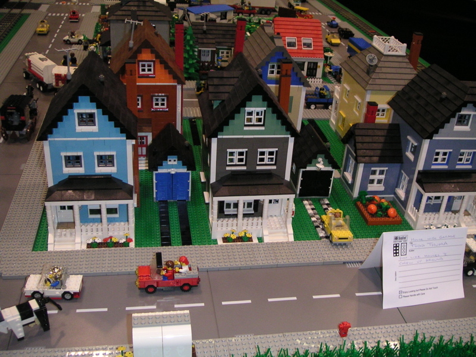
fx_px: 523
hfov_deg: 49.0
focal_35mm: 38
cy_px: 178
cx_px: 238
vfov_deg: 37.7
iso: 160
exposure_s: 1/45
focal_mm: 6
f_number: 2.8
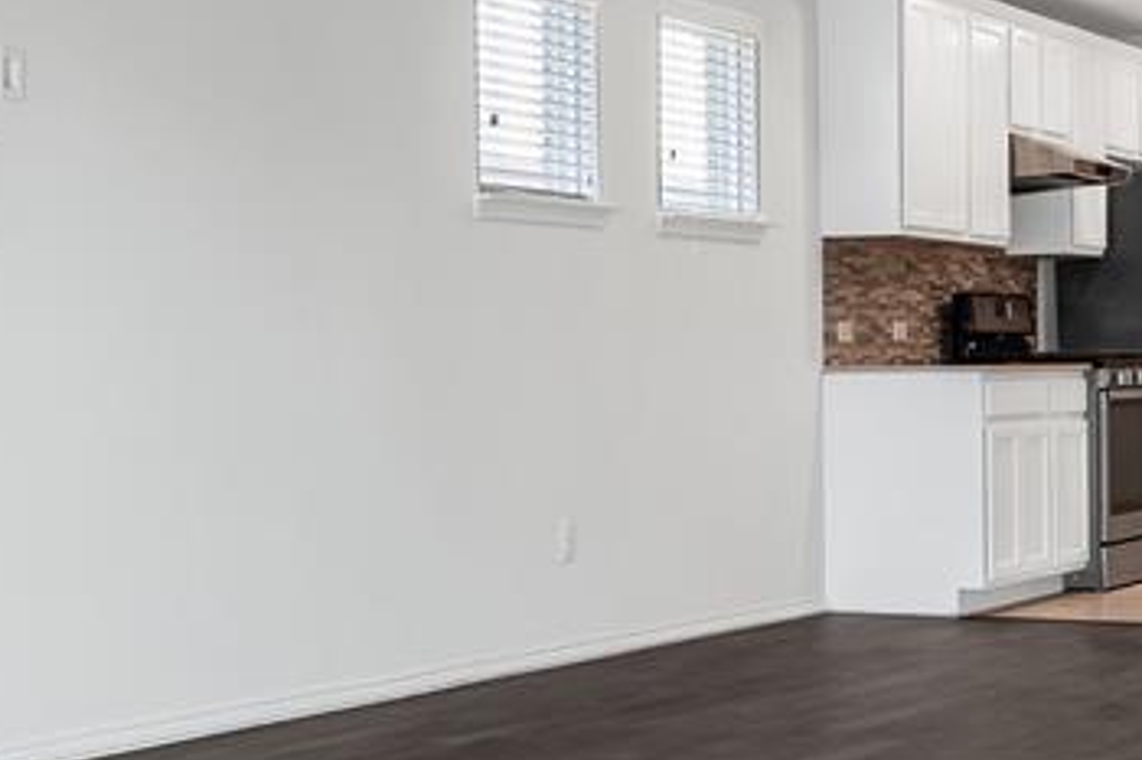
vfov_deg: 17.2
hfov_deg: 25.6
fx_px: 2505
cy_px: 297
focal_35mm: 79
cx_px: 395
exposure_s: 1/20
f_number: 8
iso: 160
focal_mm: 18
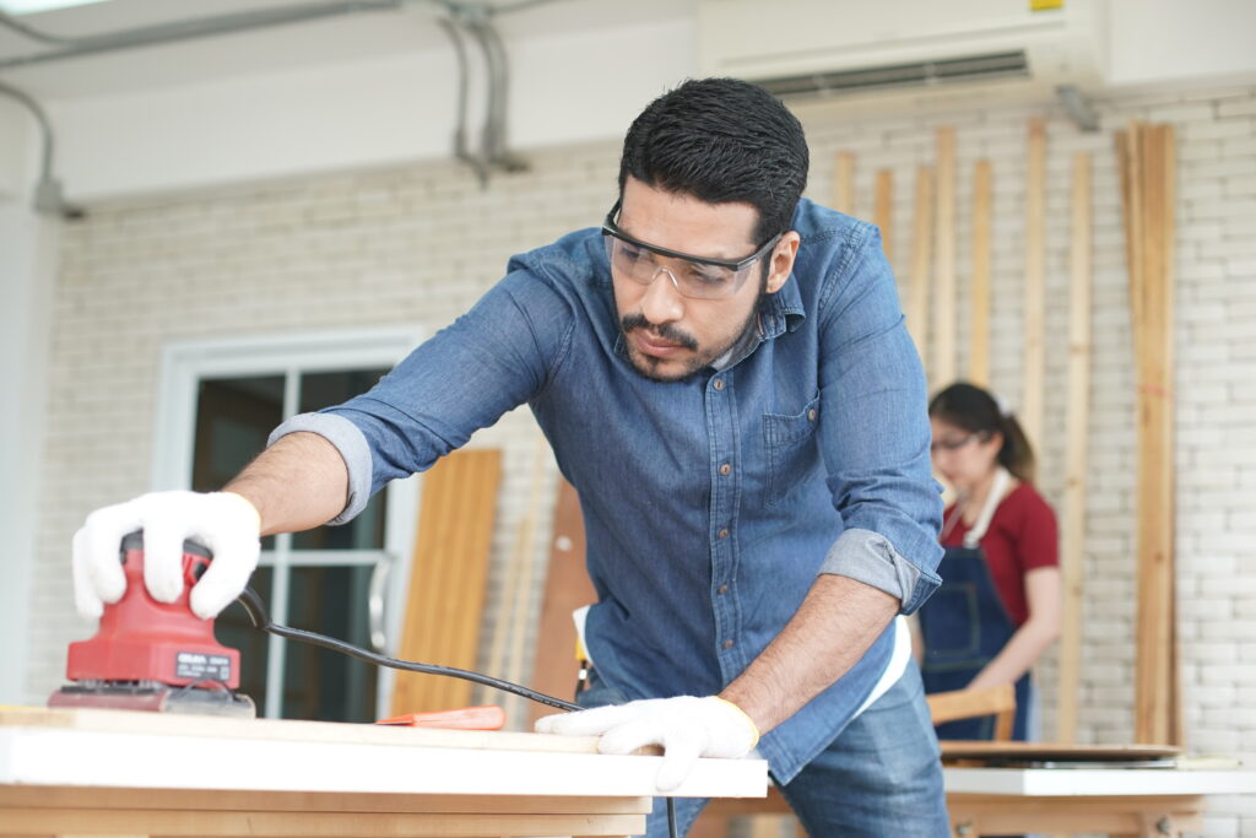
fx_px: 1745
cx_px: 628
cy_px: 419
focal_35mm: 50
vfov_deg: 27.0
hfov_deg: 39.6
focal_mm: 50
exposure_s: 1/200
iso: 500
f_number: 3.2
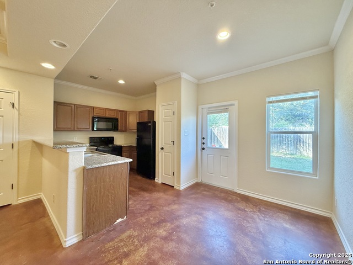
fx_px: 143
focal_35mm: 14
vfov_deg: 85.7
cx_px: 176
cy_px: 132
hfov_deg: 102.1
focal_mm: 2.22
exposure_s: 1/120
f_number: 2.2
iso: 400
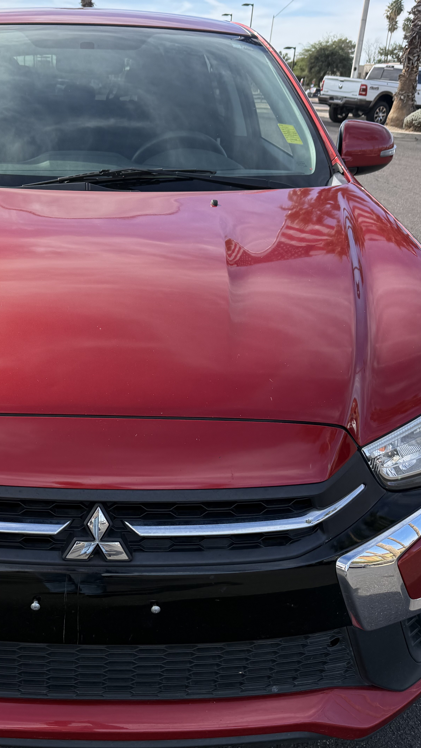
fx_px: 695
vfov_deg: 56.6
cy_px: 375
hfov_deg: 32.6
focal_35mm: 35
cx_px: 70
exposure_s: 1/2370
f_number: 1.78
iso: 100
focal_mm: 6.76
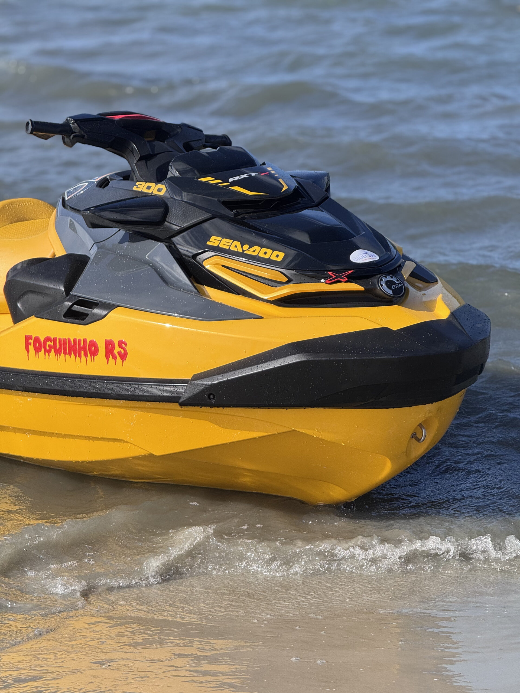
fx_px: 2404
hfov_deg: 12.3
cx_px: 260
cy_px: 346
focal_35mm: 120
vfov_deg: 16.4
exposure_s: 1/1318
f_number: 2.8
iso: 50
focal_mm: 15.66
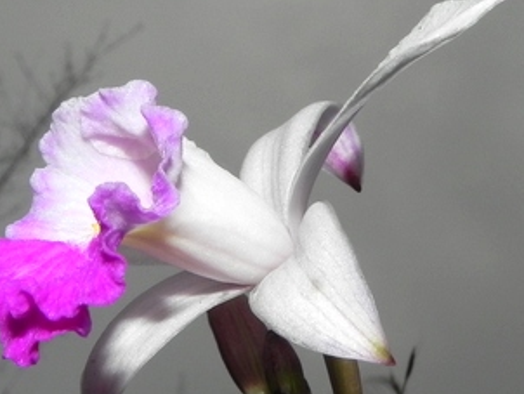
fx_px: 1439
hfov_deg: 20.6
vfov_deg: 15.6
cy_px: 176
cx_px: 233
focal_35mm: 95
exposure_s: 1/250
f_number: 8
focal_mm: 7.3
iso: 160
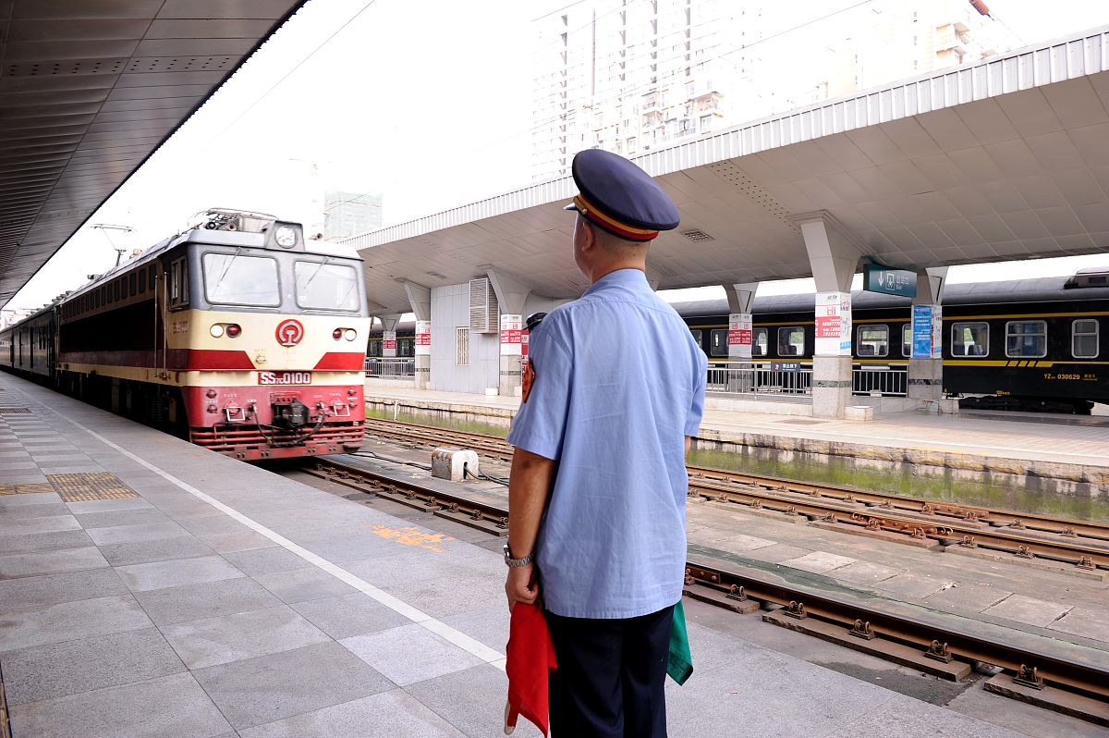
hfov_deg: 73.8
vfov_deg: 53.1
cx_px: 554
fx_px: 739
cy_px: 369
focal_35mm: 24
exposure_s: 1/100
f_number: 6.3
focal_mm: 24
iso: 200
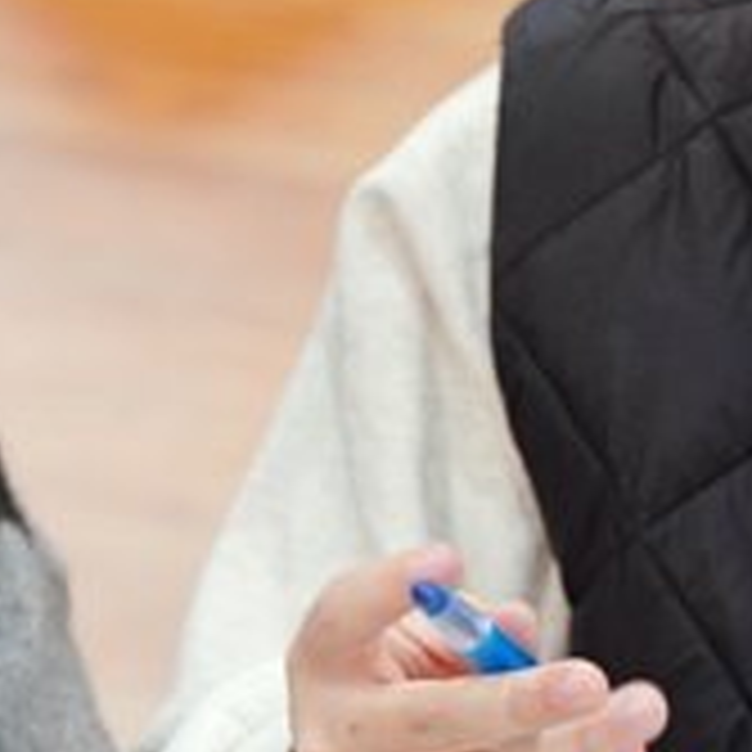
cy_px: 567
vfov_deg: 5.5
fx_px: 7890
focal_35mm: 321
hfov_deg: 5.5
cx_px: 437
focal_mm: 70
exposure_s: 1/160
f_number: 4
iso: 2000
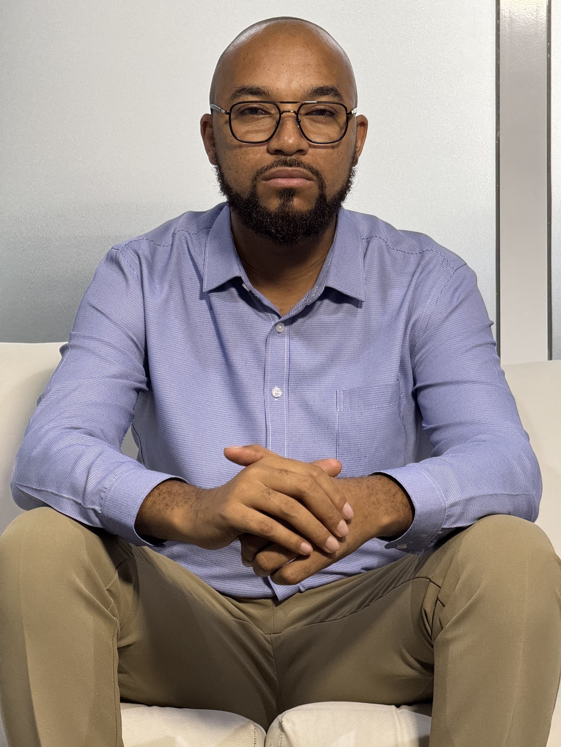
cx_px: 280
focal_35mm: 120
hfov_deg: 12.3
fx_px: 2593
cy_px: 374
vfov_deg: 16.4
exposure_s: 1/50
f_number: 2.8
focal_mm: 15.66
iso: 250
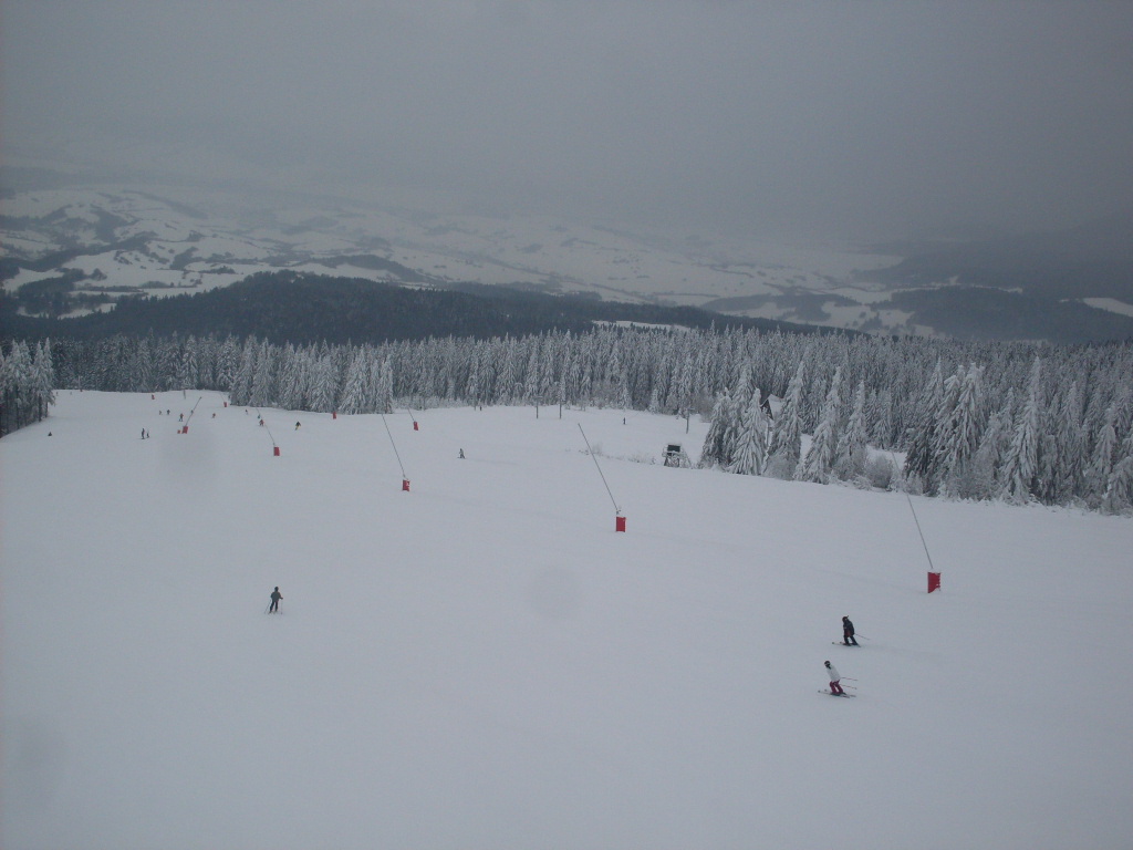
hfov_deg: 49.0
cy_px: 425
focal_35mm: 38
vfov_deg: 37.7
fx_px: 1244
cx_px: 566
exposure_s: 1/350
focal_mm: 6.3
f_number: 8.4
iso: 80
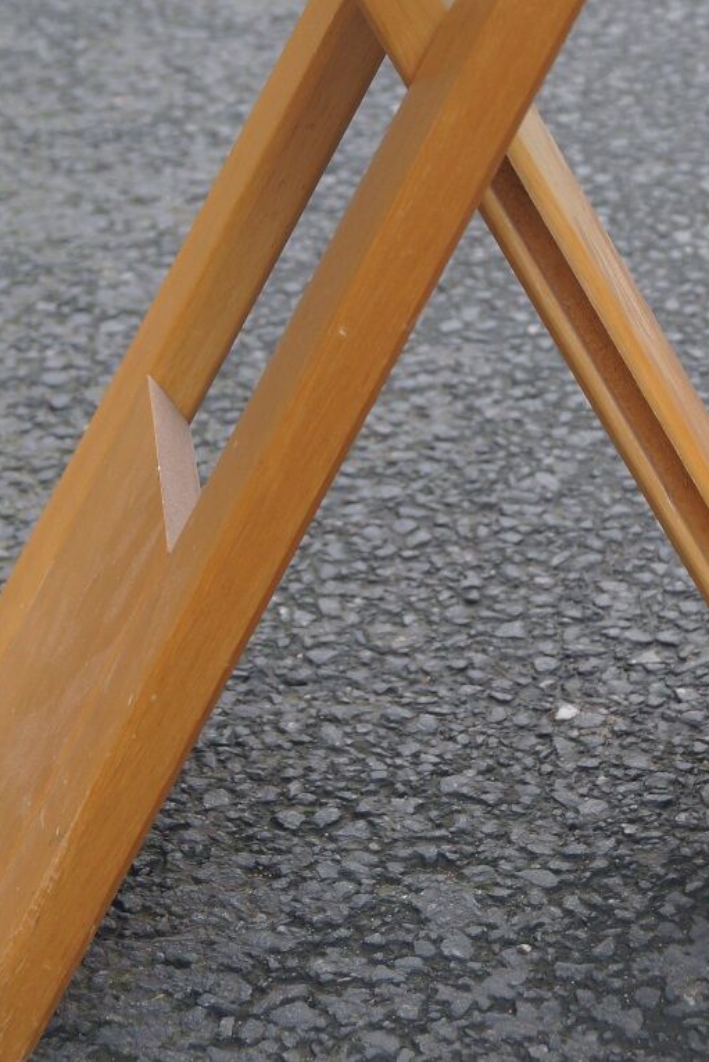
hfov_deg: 13.7
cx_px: 407
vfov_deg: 20.3
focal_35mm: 100
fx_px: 2953
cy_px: 290
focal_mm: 35
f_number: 5
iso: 320
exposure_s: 1/60
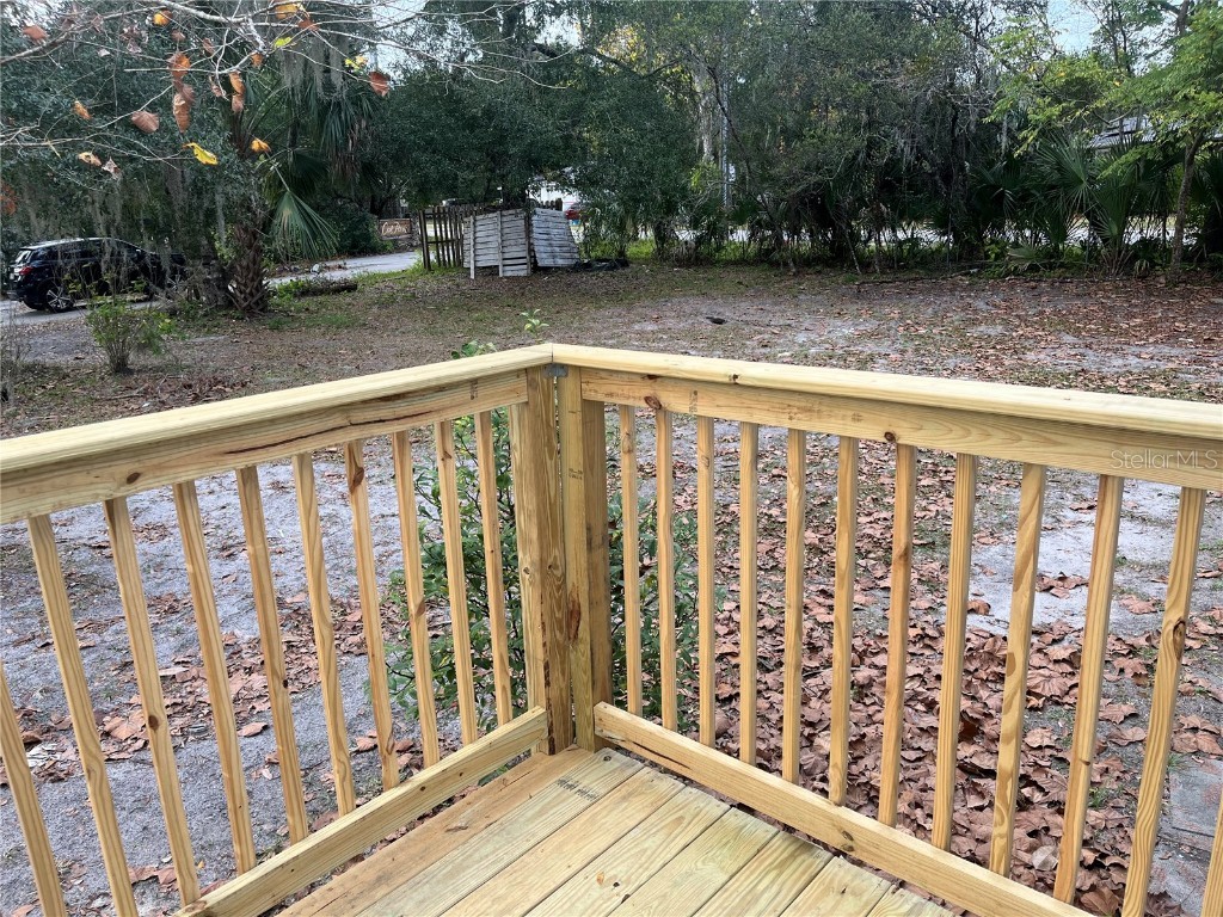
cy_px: 458
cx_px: 612
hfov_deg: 67.3
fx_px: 919
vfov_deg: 53.1
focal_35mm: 26
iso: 40
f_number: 1.6
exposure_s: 1/158
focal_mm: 5.1
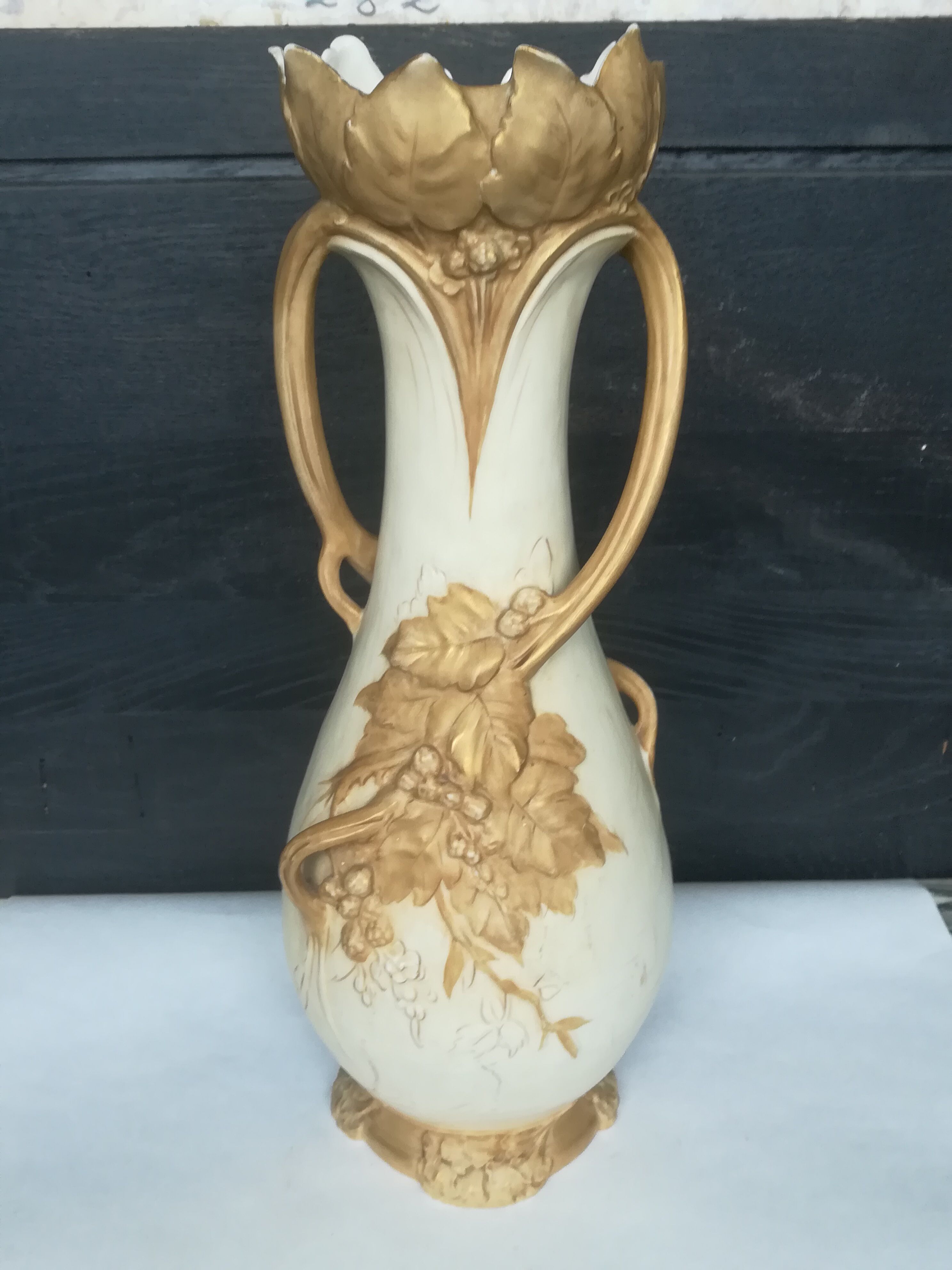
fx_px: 1210
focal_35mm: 33
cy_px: 635
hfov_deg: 42.9
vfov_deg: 55.4
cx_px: 476
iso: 100
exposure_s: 1/33.3
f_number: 2.2
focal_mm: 3.83
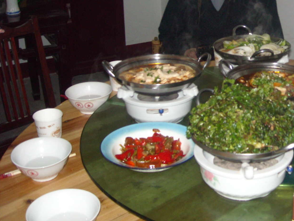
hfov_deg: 32.2
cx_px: 242
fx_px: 493
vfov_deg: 24.8
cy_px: 40
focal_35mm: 58
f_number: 2.8
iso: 200
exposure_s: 1/60
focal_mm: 5.7
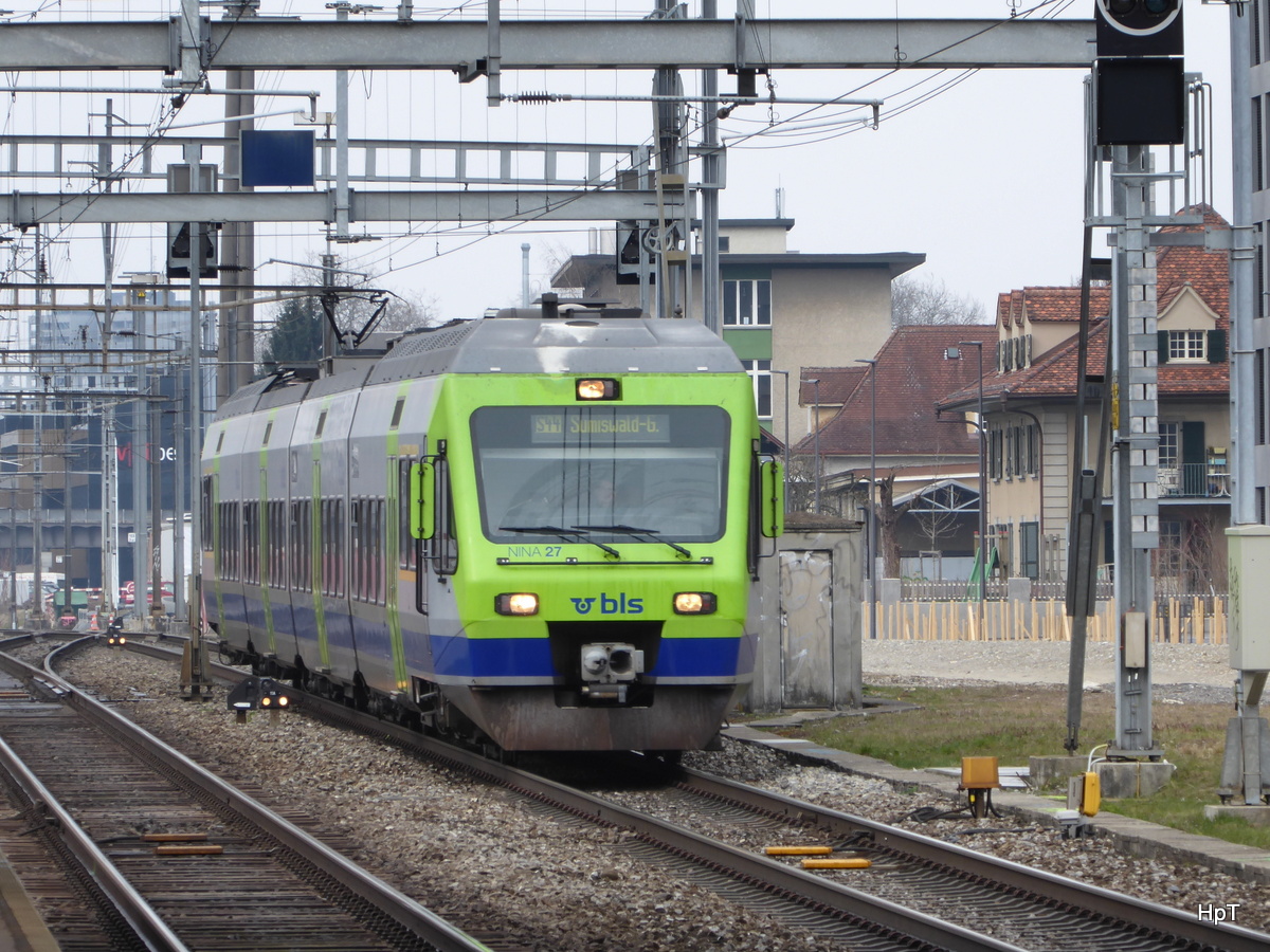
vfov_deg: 4.2
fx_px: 13134
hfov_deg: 5.5
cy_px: 476
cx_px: 635
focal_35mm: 358
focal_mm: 57.7
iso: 100
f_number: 5.9
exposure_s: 1/80
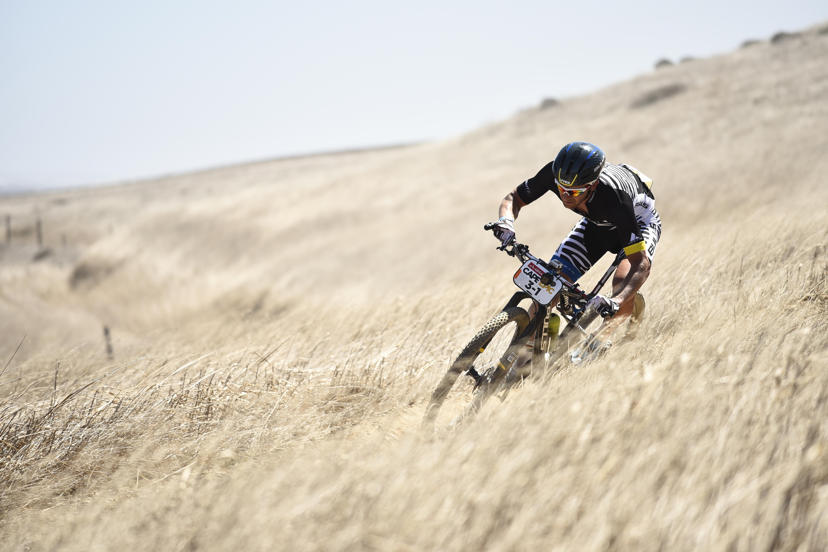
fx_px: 4600
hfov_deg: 10.3
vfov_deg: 6.9
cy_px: 276
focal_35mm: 200
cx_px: 414
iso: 200
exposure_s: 1/1250
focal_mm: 200
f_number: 4
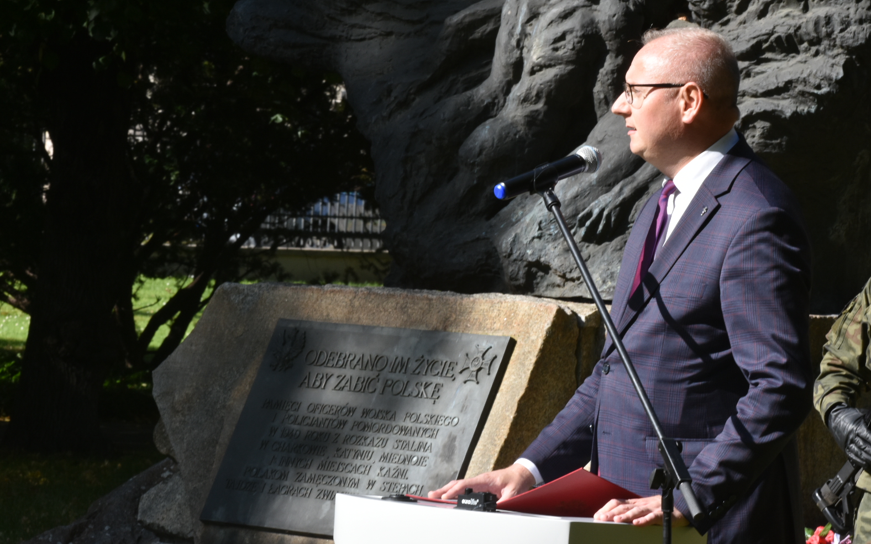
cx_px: 432
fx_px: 5781
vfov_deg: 5.4
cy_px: 264
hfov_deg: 8.6
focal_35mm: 244
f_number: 20
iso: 400
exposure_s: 1/80
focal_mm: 155
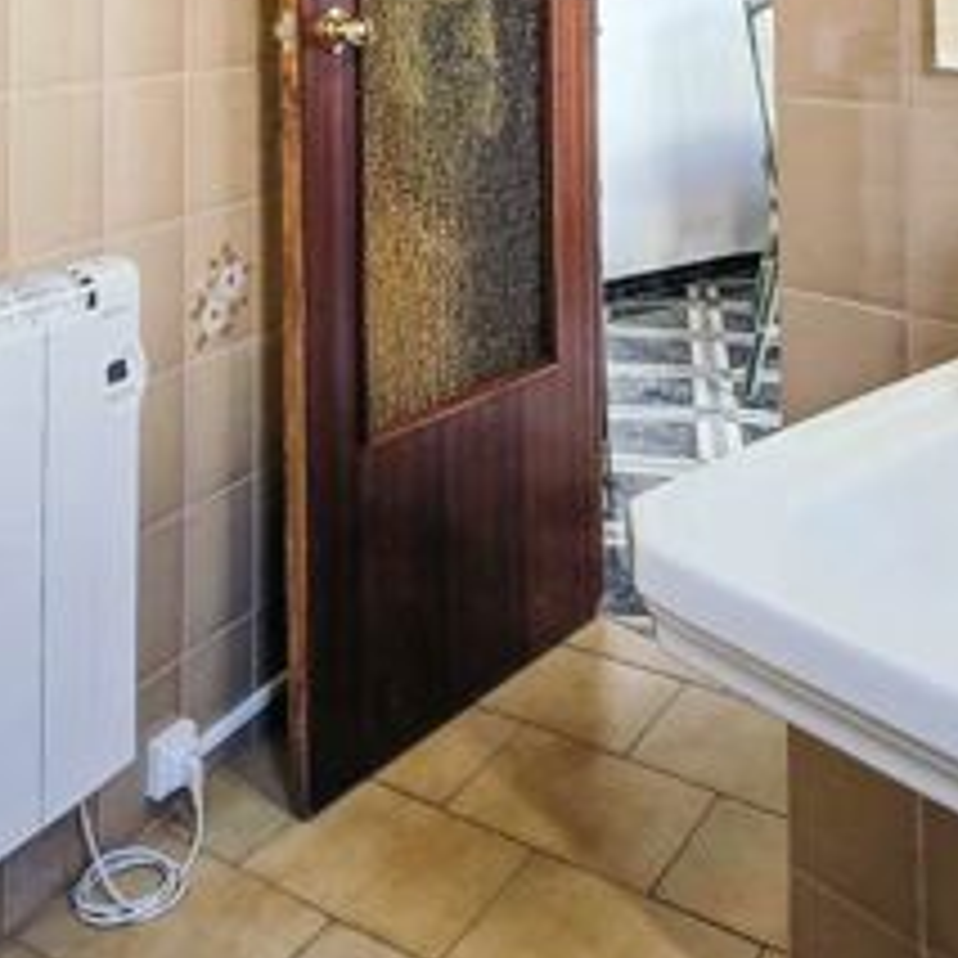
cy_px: -36
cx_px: 430
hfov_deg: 43.8
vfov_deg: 38.1
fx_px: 1190
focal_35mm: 38
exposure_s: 1/50
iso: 100
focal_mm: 2.2
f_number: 2.2
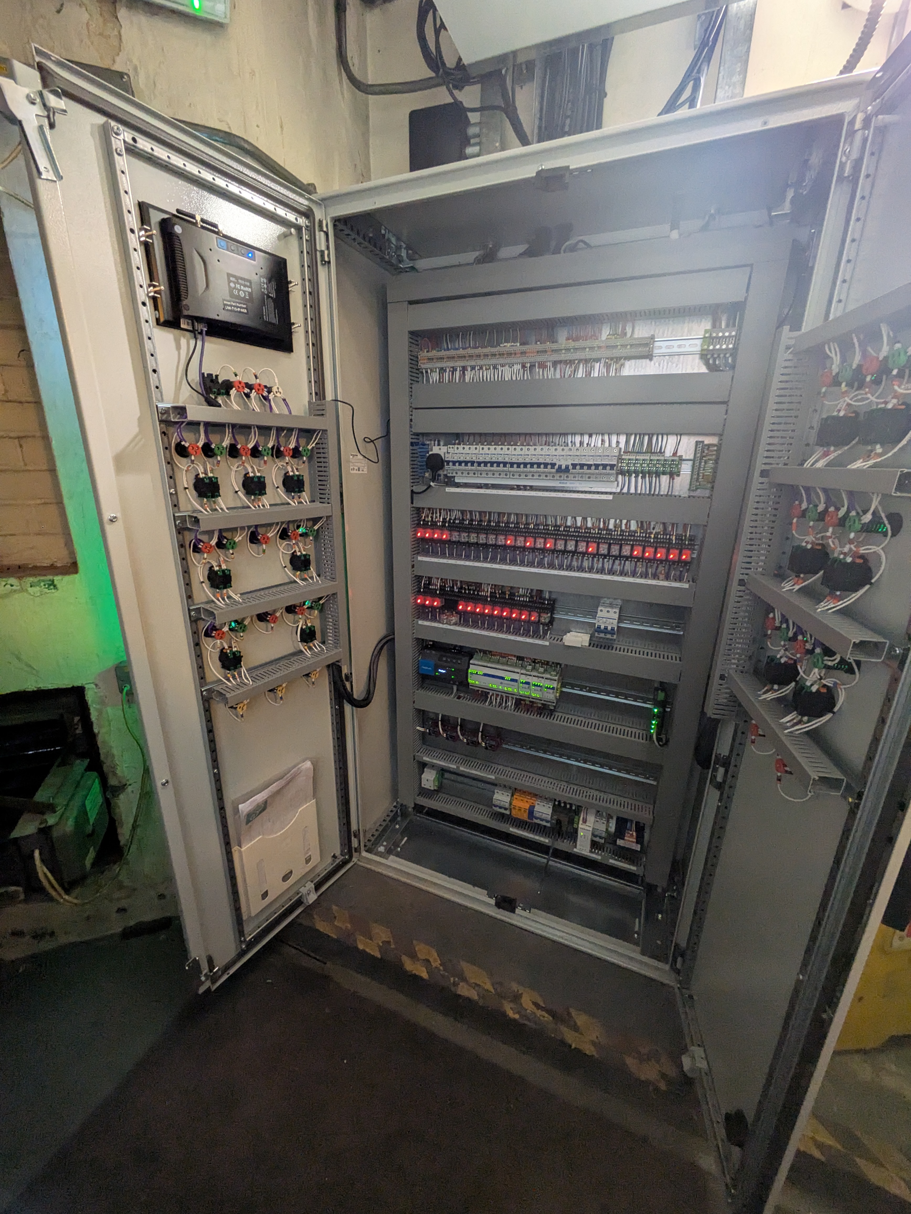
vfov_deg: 102.0
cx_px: 456
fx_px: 491
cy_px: 607
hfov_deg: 85.7
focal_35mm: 14
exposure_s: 1/25
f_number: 2.2
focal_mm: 1.83
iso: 472
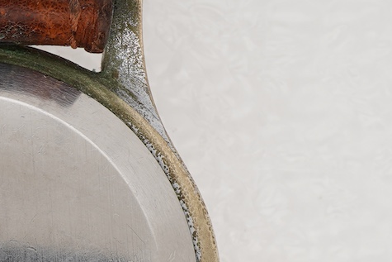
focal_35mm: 149
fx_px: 1623
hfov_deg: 13.4
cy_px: 340
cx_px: -70
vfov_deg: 9.1
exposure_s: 1/160
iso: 160
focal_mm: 30
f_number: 22
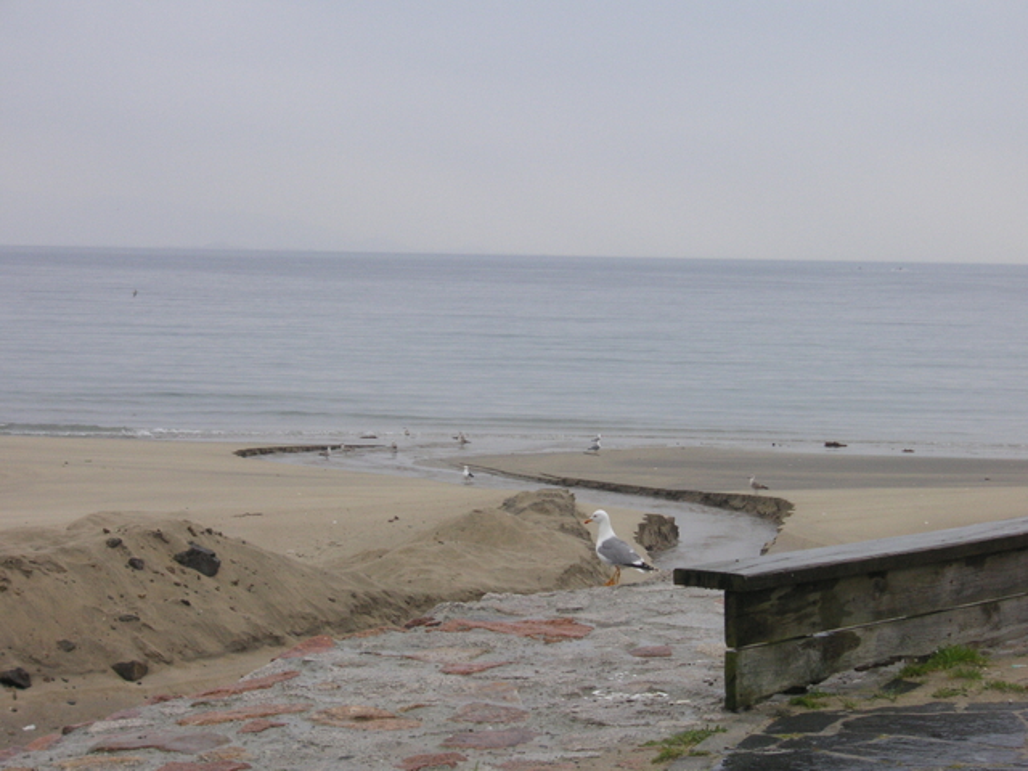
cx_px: 514
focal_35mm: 105
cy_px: 386
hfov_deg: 18.7
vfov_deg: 14.1
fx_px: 3118
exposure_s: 1/105
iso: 64
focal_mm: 17.1
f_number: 5
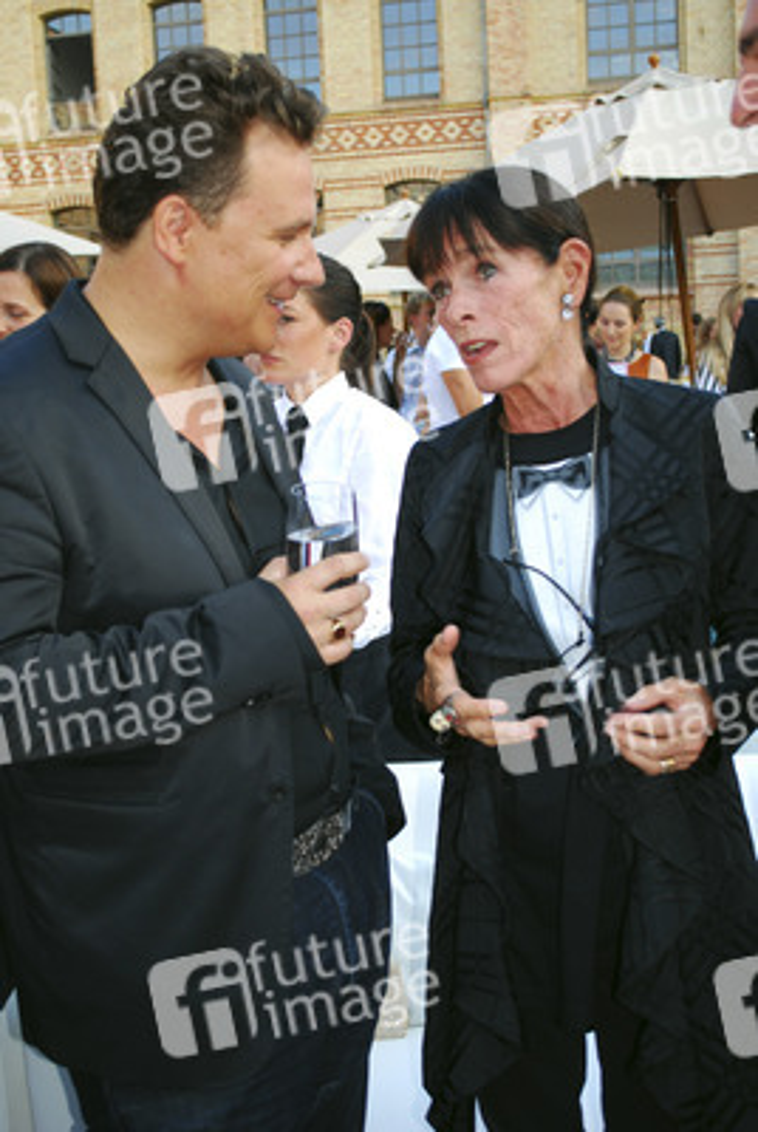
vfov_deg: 44.9
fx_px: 1369
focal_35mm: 44
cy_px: 566
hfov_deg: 30.9
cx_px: 379
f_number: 4.8
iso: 200
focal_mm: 29
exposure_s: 1/60
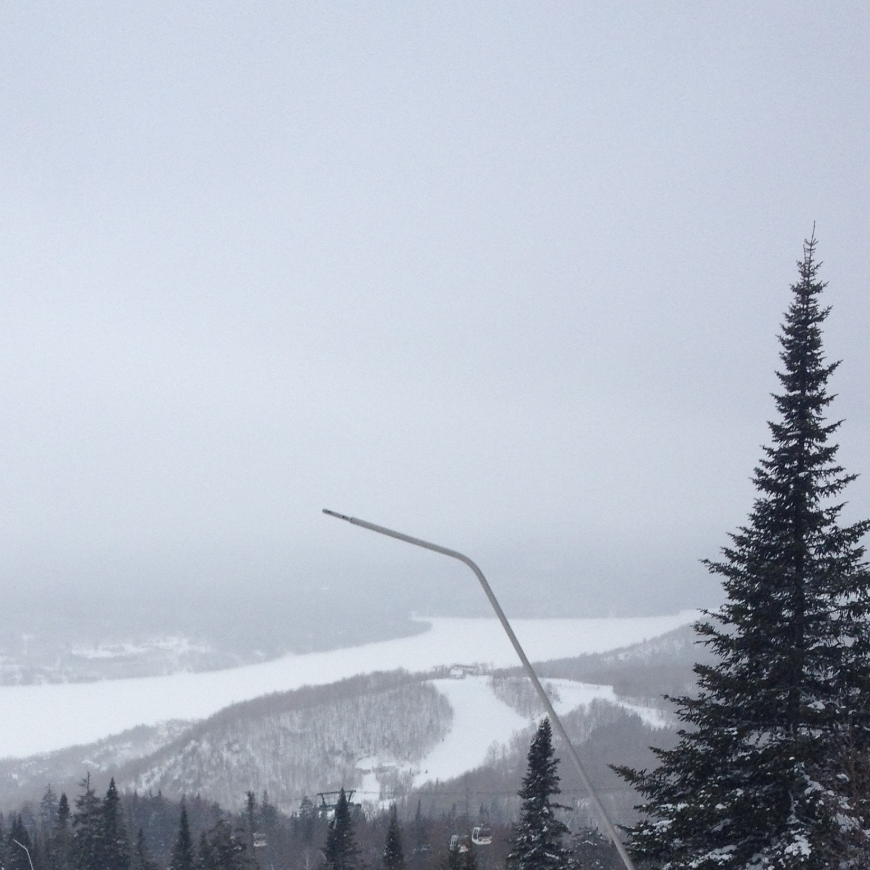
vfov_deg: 25.4
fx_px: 1848
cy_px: 827
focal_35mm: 65
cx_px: 333
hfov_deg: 26.4
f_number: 2.4
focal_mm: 4.28
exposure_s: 1/236
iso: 50
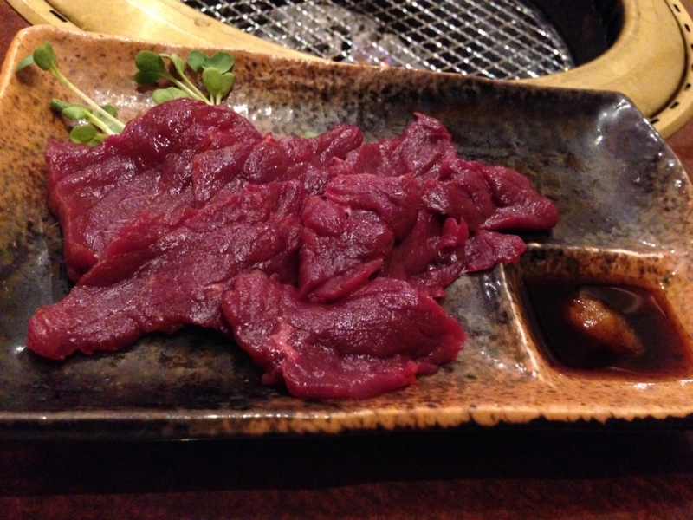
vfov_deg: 42.9
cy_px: 260
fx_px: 661
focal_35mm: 33
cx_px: 346
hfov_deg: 55.4
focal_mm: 4.12
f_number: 2.4
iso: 800
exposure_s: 1/15
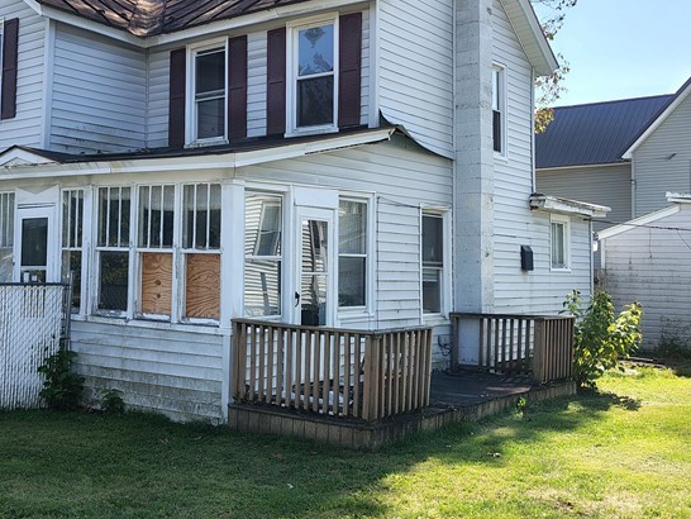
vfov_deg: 32.2
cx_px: 315
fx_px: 899
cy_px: 222
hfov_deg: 42.0
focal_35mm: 45
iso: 100
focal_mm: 5.56
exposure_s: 1/594
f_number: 1.8
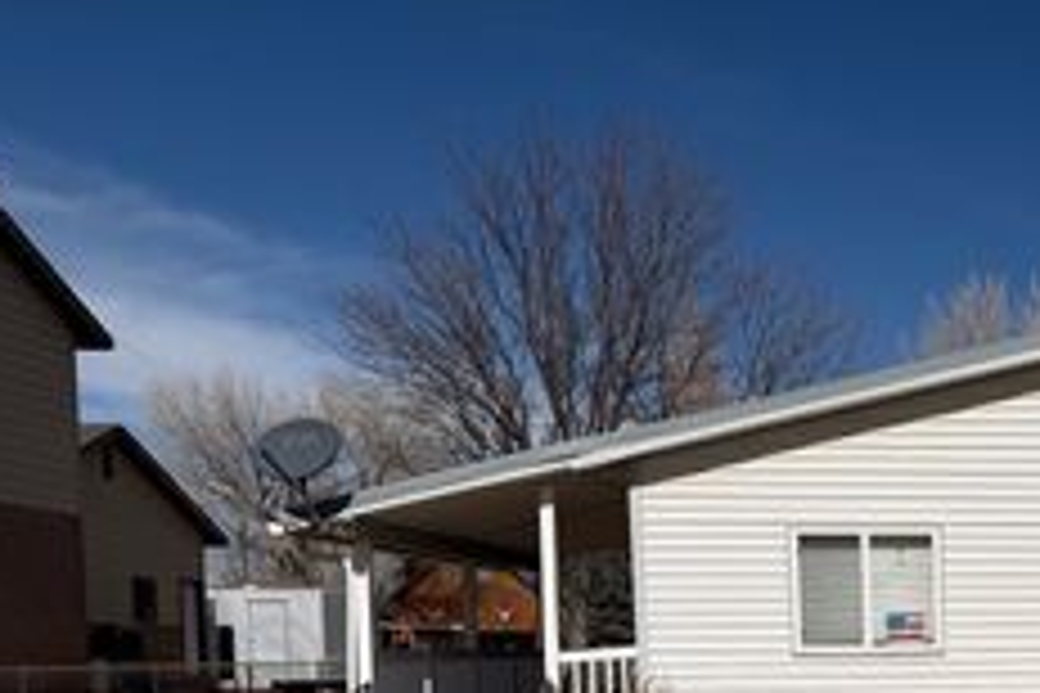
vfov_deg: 23.5
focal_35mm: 54
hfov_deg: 33.0
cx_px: 1103
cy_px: 767
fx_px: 1560
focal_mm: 6.76
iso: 100
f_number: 1.78
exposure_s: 1/17544
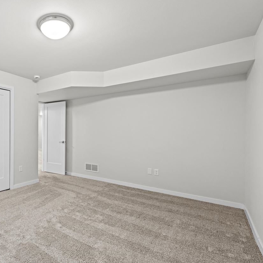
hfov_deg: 67.0
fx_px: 181
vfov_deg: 72.1
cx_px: 62
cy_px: 132
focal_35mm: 21
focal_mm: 16
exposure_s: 1.6
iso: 250
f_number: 9
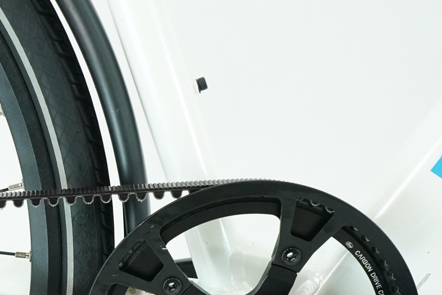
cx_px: 6
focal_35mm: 90
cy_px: 315
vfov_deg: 14.9
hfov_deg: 21.8
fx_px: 1105
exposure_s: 1/200
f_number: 5.6
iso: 2500
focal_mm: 35
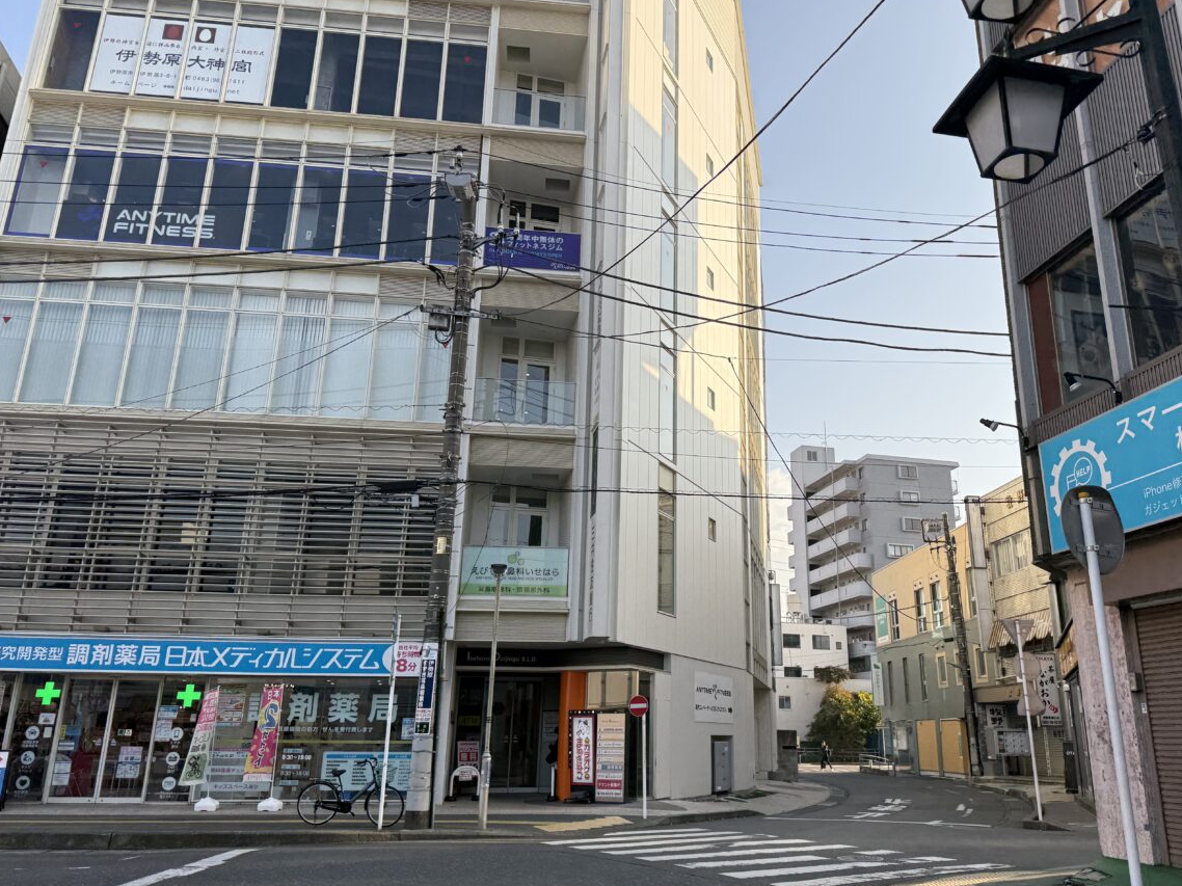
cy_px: 453
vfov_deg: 51.3
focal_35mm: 27
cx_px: 655
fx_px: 922
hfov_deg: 65.2
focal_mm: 6.76
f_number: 1.78
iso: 80
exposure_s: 1/1901
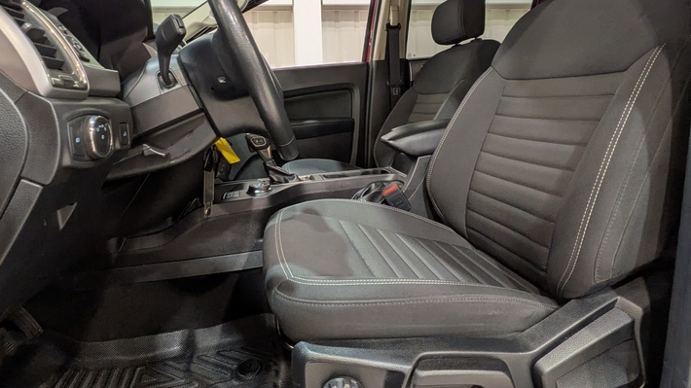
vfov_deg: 51.1
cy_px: 156
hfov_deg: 81.1
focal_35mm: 22
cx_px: 322
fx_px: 403
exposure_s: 1/33.3
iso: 80
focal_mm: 1.83
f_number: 2.2
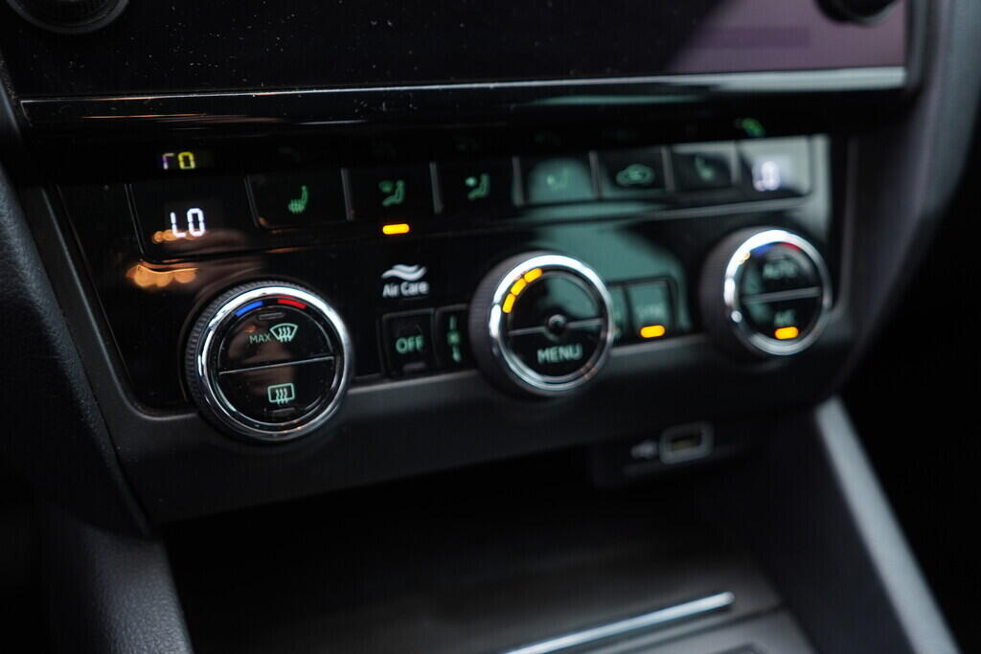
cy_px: 327
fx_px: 981
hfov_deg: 53.1
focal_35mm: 36
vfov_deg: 36.9
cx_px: 490
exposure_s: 1/40
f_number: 2.8
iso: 400
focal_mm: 24
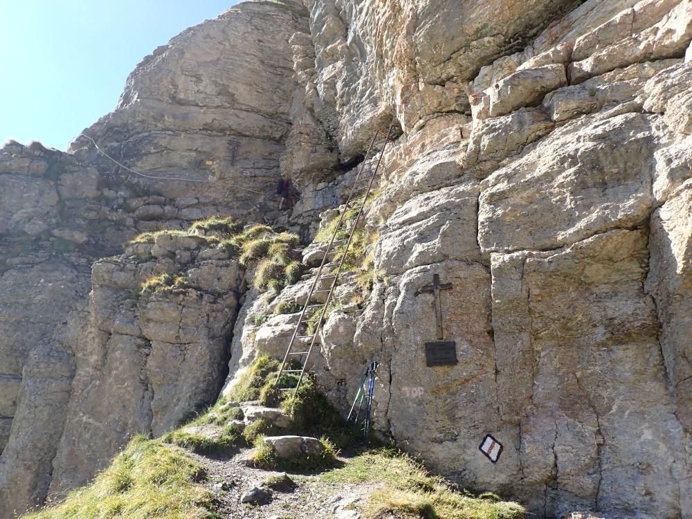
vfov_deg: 54.9
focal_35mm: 25
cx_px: 346
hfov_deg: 69.4
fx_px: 500
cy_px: 260
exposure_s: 1/500
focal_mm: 4.5
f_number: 2.8
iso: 100
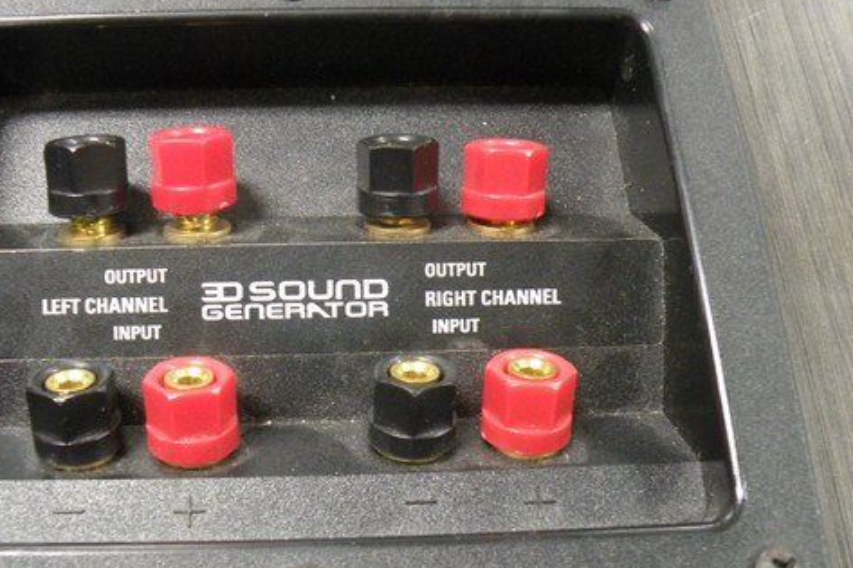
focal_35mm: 38
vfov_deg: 35.0
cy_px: 321
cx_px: 296
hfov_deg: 50.0
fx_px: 900
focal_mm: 4.7
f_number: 2.8
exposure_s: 1/16.1
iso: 400
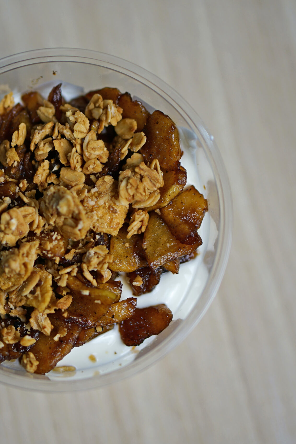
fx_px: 1393
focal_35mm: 113
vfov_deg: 18.1
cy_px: 223
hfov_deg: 12.1
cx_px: 63
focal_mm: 50
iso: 160
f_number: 1.8
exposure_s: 1/250
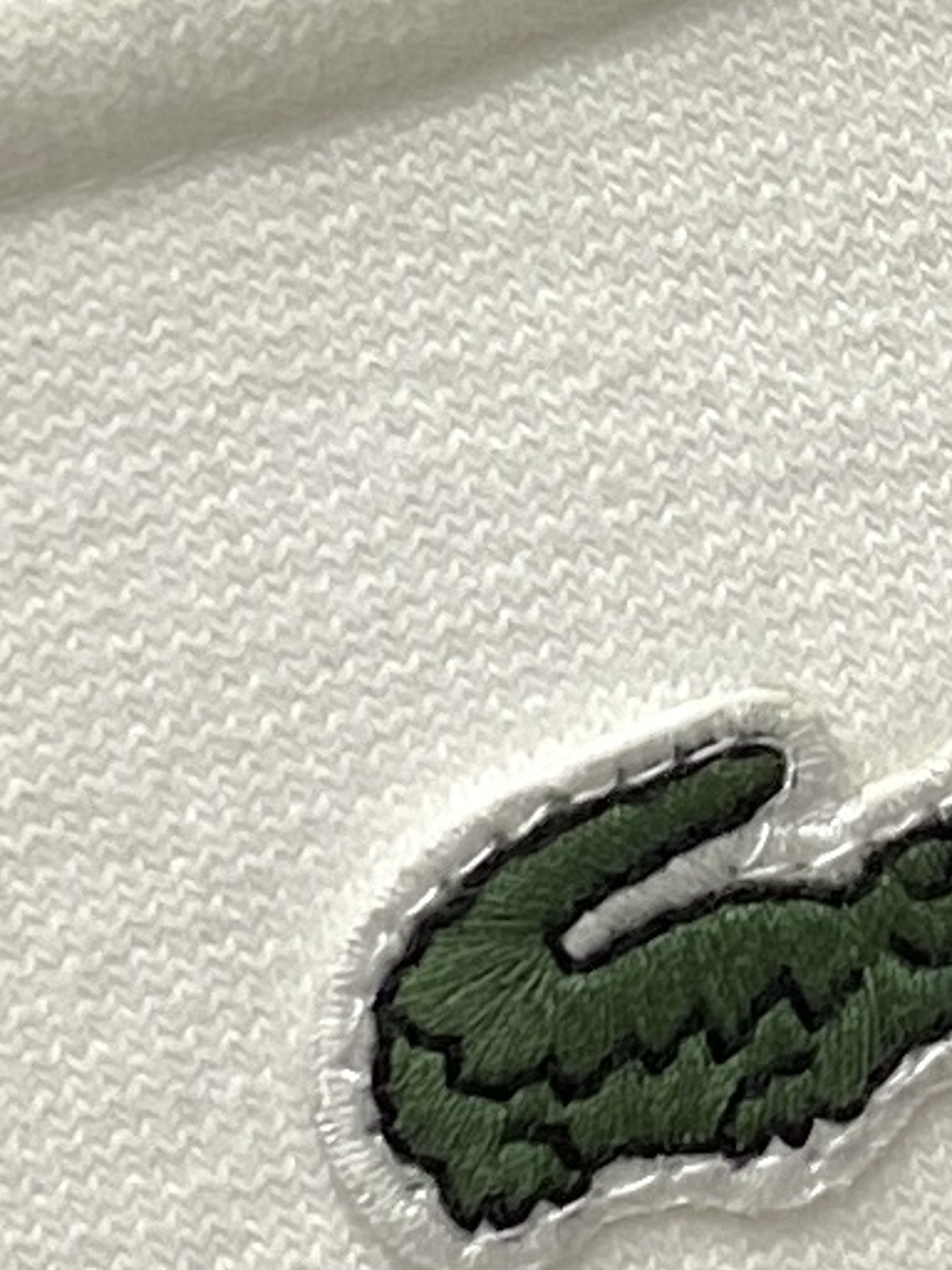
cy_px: 1060
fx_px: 2200
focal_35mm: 60
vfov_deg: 31.2
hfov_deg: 24.1
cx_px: 754
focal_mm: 4.25
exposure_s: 1/120
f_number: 1.8
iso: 50
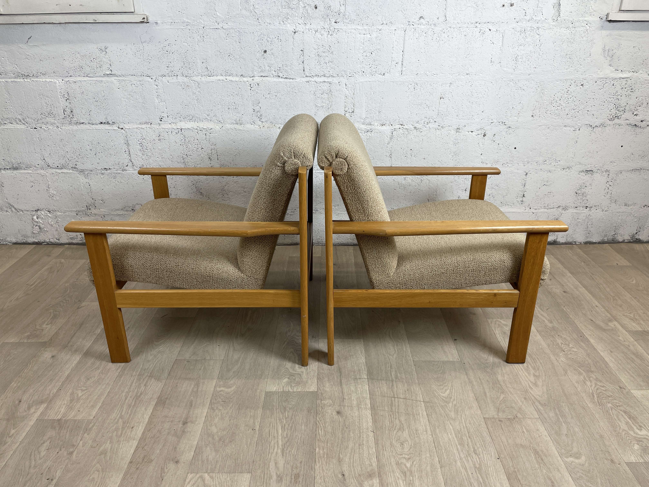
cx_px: 324
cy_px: 244
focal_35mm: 26
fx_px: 487
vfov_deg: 53.1
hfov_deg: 67.3
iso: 40
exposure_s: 1/100
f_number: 1.6
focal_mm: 4.2
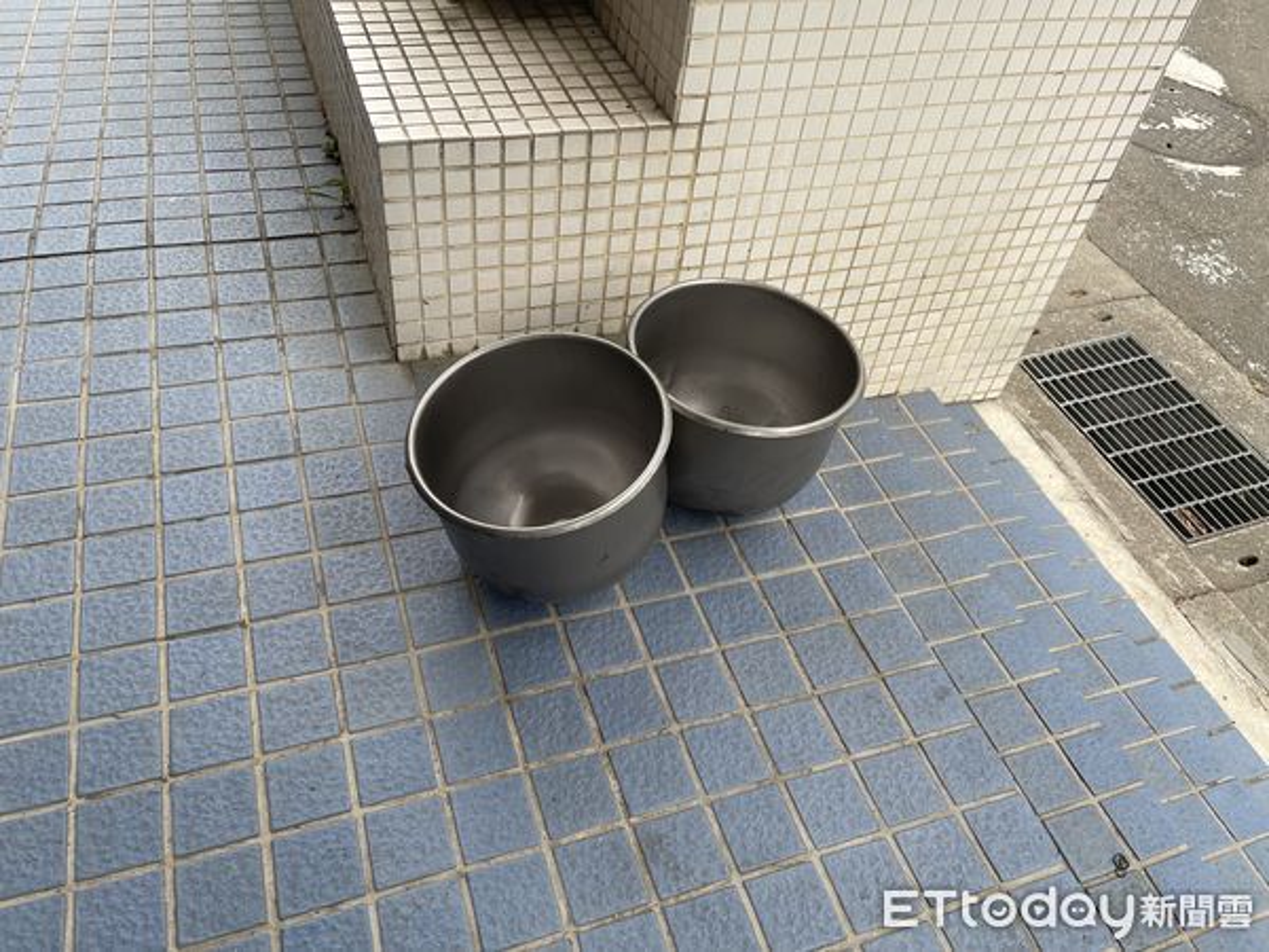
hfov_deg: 67.3
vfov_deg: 53.1
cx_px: 634
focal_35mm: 26
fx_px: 953
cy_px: 476
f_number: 1.6
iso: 32
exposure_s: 1/318
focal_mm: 5.1
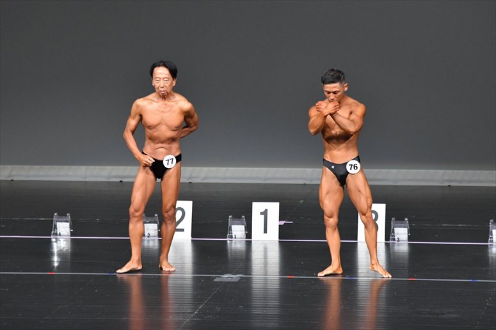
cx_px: 248
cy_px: 165
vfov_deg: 4.8
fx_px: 3925
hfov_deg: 7.2
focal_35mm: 285
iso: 5000
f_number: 5.6
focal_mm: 190
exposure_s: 1/400
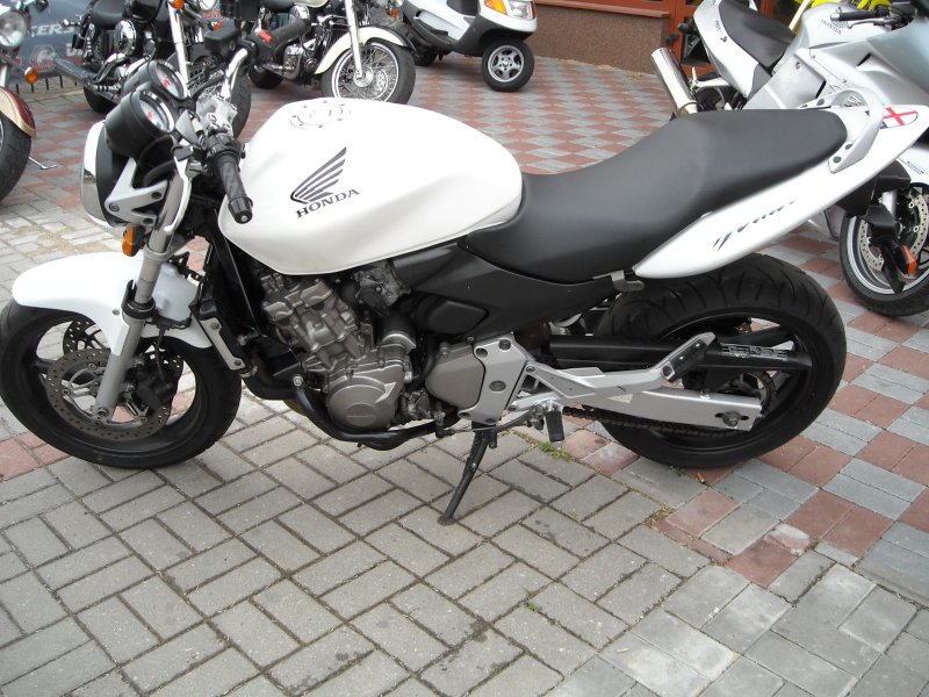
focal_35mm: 35
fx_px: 939
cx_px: 464
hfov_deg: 52.6
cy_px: 348
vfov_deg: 40.7
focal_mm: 5.7
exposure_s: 1/168
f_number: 2.8
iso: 64
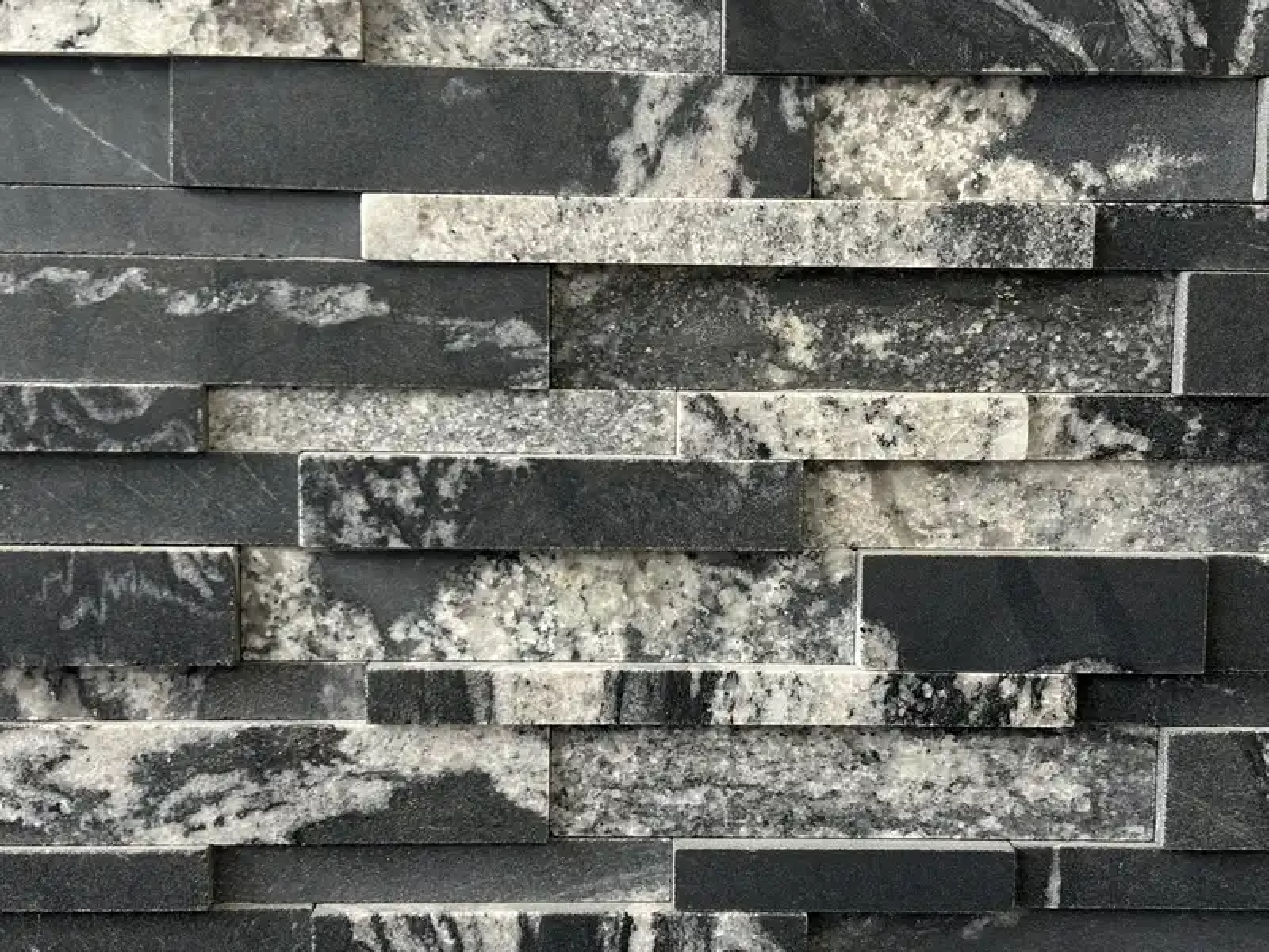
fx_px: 1906
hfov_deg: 36.8
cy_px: 476
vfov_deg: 28.0
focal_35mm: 52
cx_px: 634
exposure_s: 1/50
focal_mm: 5.96
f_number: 1.6
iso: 64
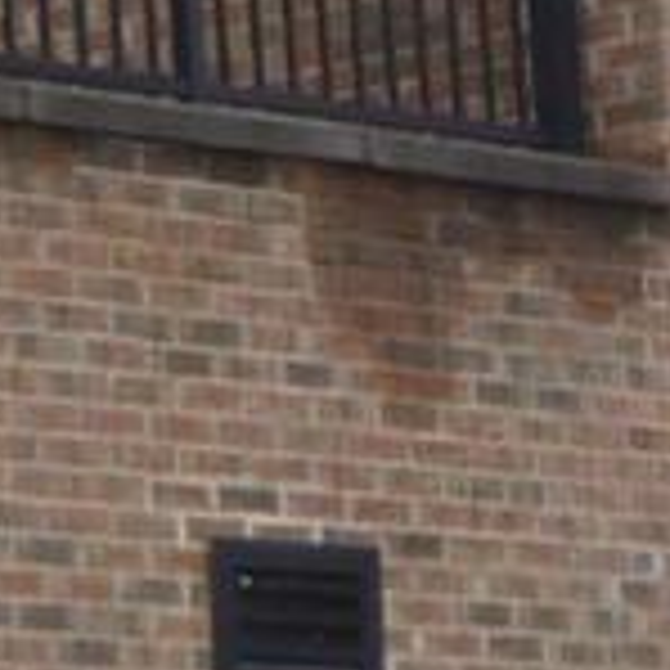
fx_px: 8234
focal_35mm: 376
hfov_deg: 4.5
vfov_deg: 4.6
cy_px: 895
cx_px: 1979
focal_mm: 7.9
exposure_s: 1/80
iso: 80
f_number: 3.8
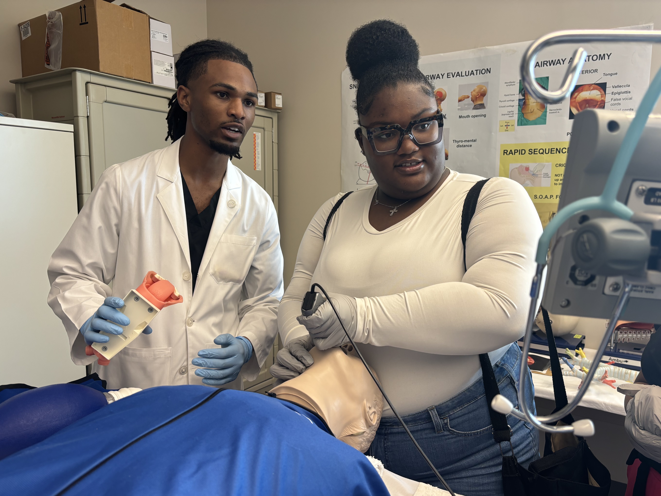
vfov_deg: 53.1
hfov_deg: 67.3
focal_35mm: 26
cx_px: 330
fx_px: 496
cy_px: 248
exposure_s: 1/120
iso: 100
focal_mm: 5.96
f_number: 1.6
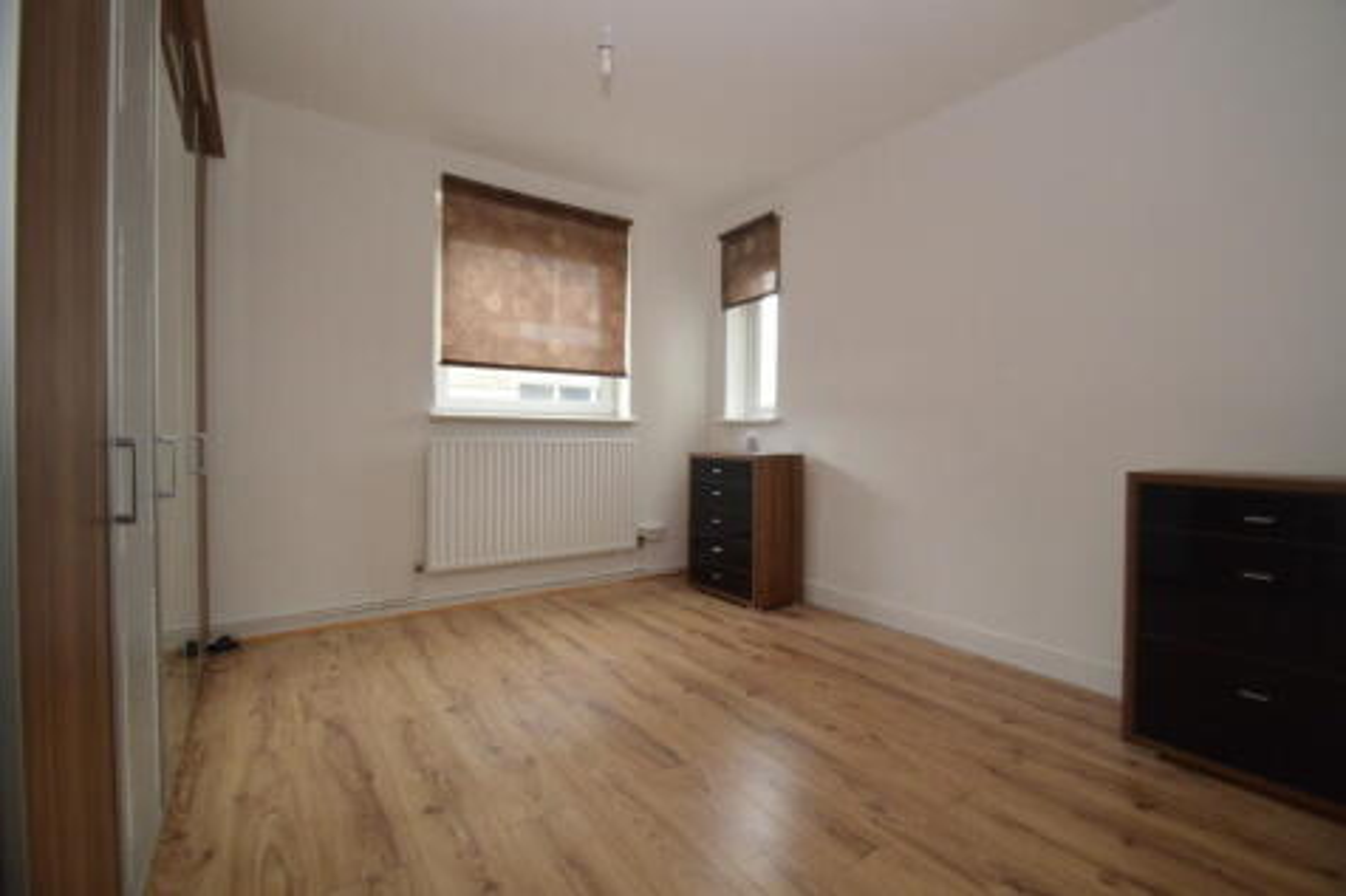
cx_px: 673
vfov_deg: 77.3
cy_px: 448
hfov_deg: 100.4
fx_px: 561
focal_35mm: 15
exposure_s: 1/60
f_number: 3.5
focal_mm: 10
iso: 1250
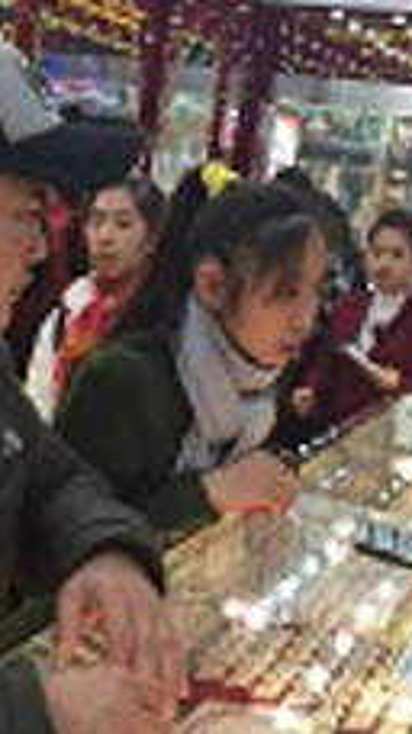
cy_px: 290
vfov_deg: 38.3
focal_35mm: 54
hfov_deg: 22.2
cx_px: 235
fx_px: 1050
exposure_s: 1/120
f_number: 2.2
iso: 50
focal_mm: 4.15
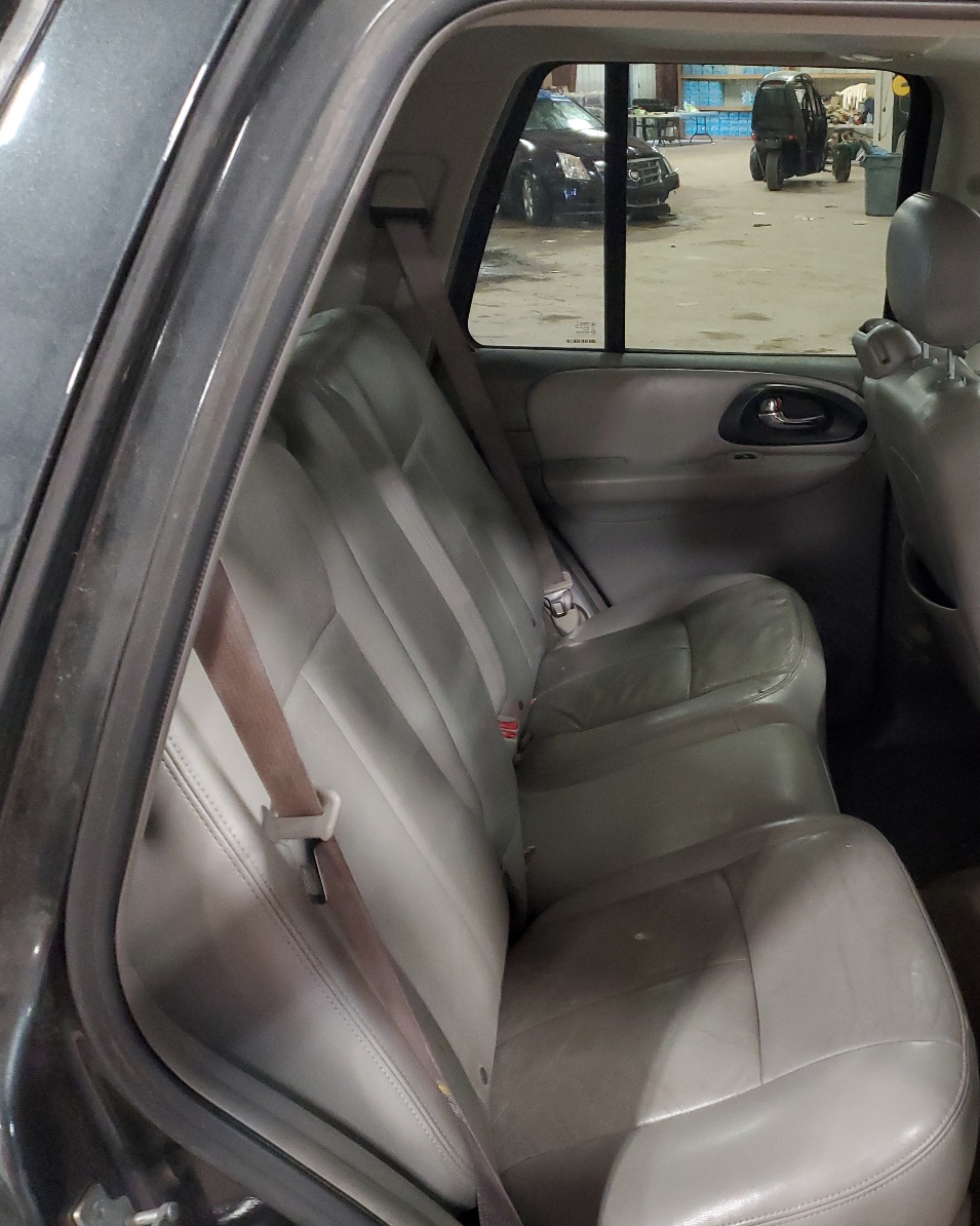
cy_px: 613
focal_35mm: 34
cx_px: 715
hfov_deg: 42.2
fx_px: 1233
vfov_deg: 52.8
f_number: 1.5
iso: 369
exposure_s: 1/15
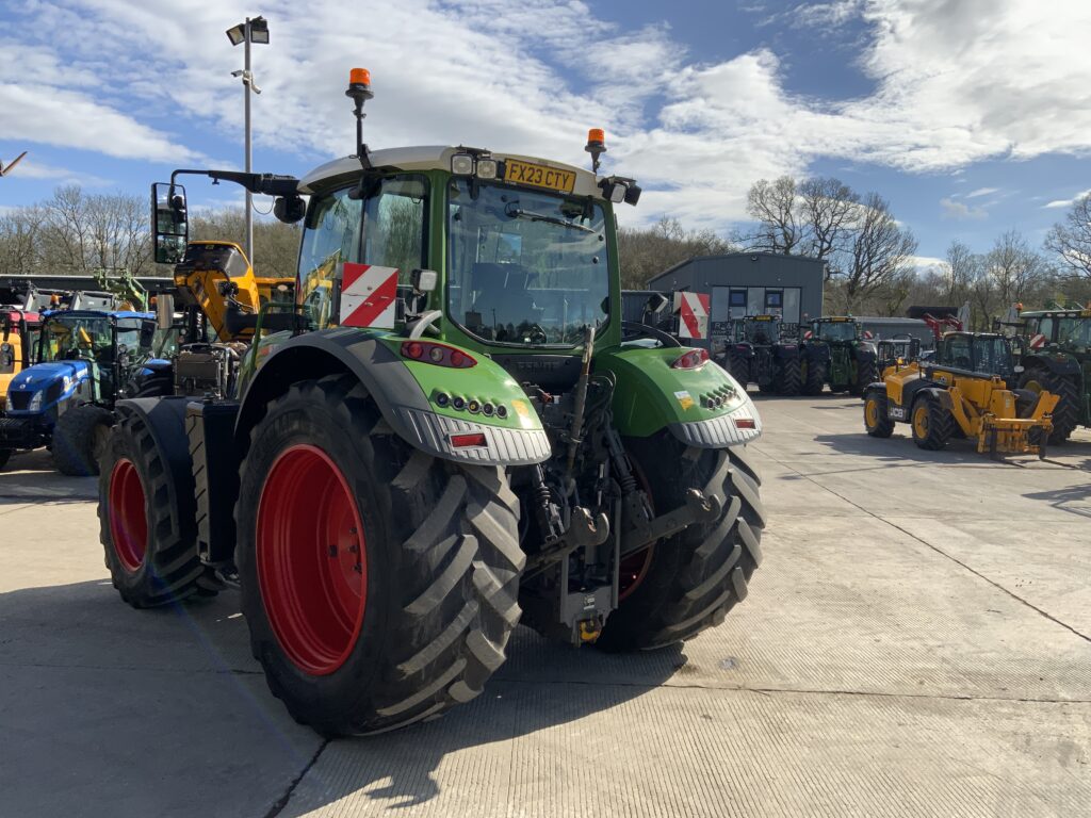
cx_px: 546
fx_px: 914
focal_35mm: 29
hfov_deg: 61.7
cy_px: 409
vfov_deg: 48.2
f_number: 1.8
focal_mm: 3
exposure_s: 1/2141
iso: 16
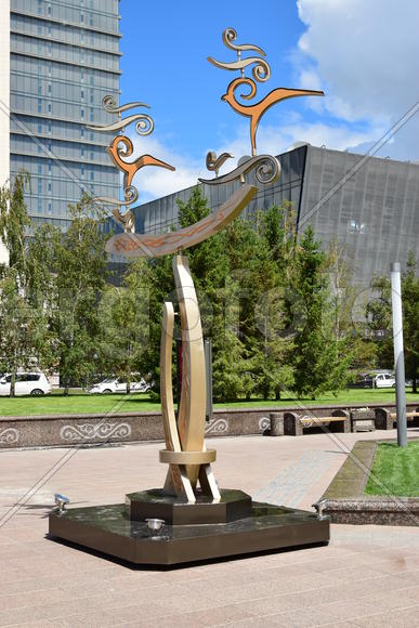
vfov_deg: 41.1
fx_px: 837
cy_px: 314
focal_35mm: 48
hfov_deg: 28.1
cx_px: 210
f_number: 9
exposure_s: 1/160
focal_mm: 32
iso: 100
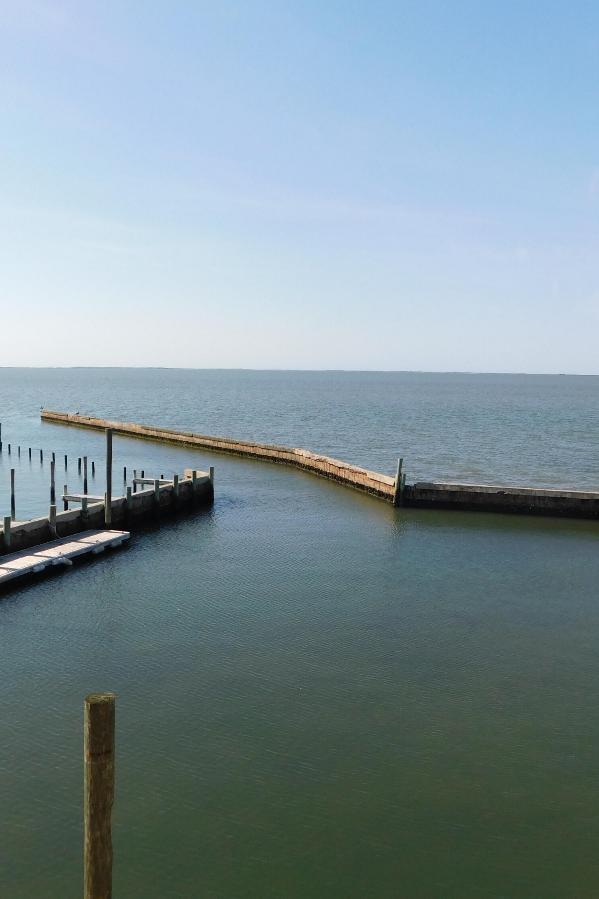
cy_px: 451
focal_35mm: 32
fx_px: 799
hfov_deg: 41.1
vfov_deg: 58.7
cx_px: 294
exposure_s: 1/400
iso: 125
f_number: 6
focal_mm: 4
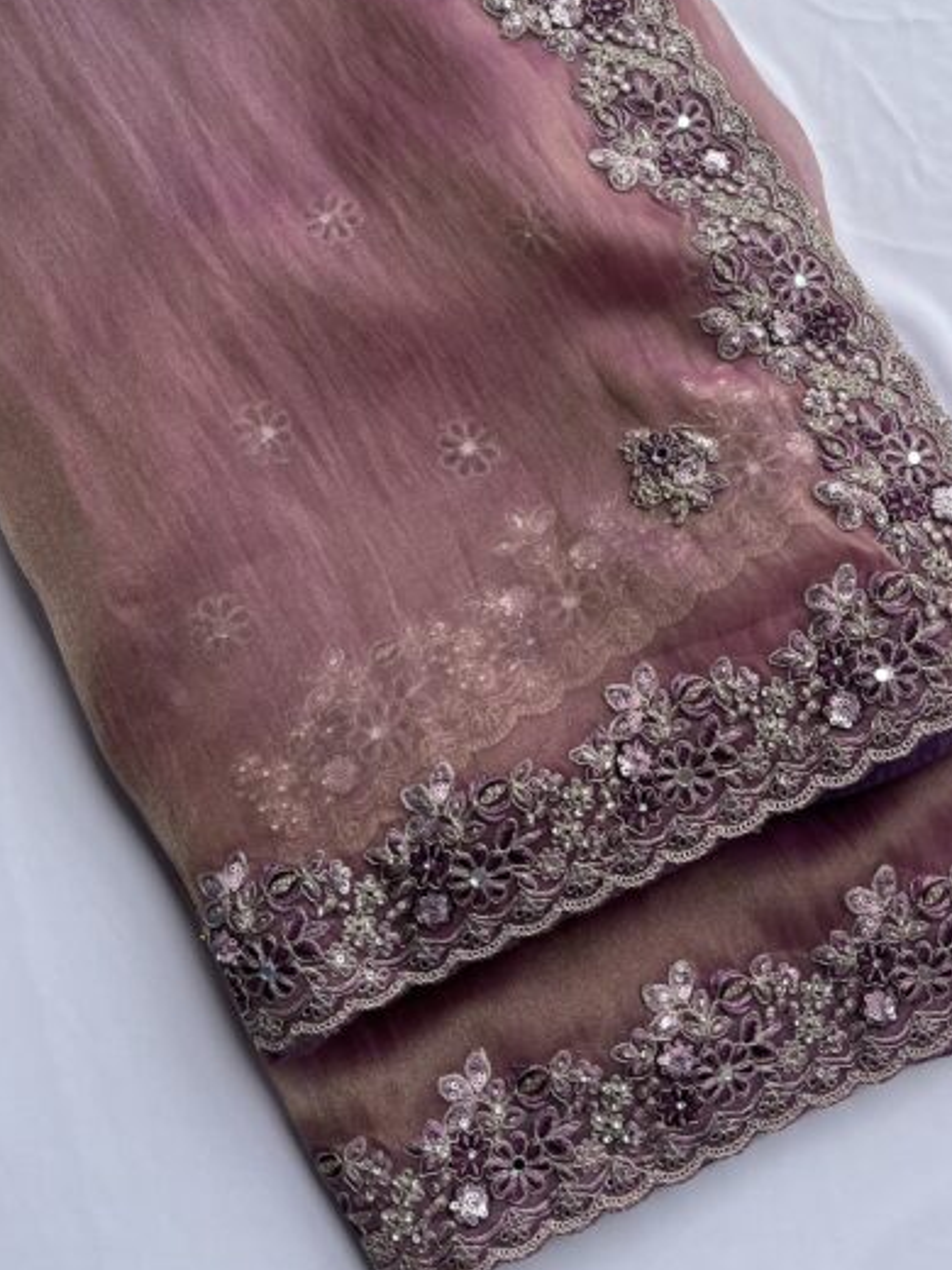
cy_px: 501
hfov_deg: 37.6
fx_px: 1393
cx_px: 554
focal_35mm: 38
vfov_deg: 48.6
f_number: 1.6
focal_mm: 5.1
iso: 50
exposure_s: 1/928
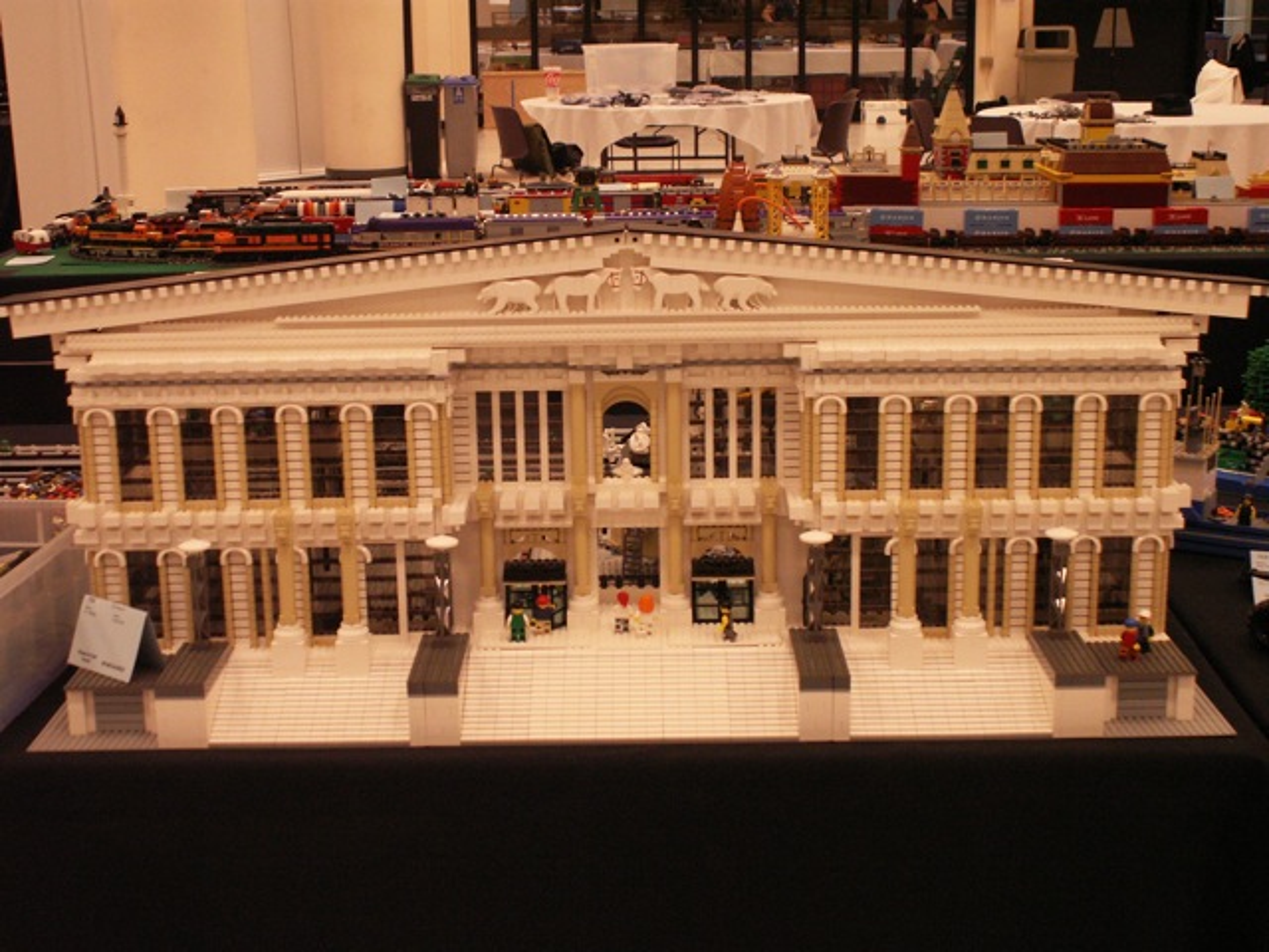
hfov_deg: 36.8
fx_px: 1906
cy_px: 476
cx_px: 634
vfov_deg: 28.0
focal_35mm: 52
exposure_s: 1/40
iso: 160
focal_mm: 8.65
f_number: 3.2
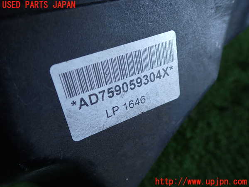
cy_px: 94
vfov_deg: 46.8
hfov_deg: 60.0
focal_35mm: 30
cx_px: 124
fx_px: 216
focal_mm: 5.4
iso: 200
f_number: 2.3
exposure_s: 1/60
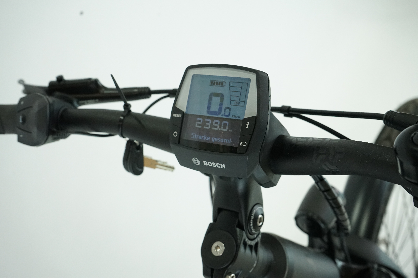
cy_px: 139
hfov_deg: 45.4
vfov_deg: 31.2
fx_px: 499
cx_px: 209
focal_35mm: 43
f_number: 8
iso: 3200
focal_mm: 43
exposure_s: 1/200
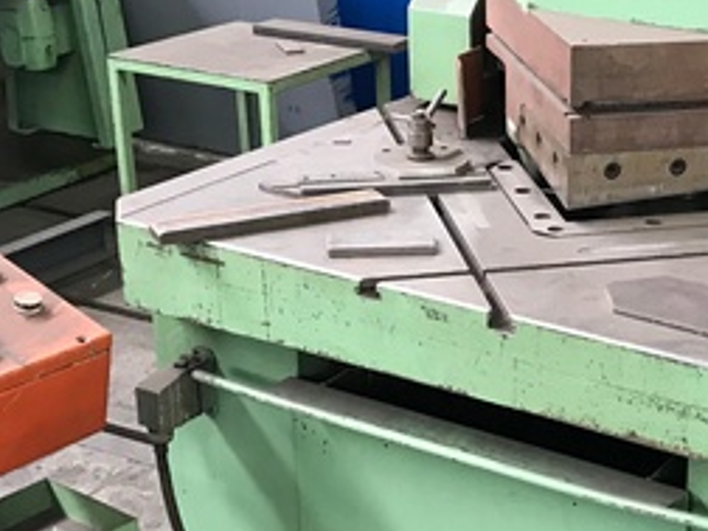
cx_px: 584
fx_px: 1452
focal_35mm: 71
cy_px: 326
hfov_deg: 26.8
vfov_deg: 20.7
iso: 80
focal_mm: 3.99
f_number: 1.8
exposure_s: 1/17
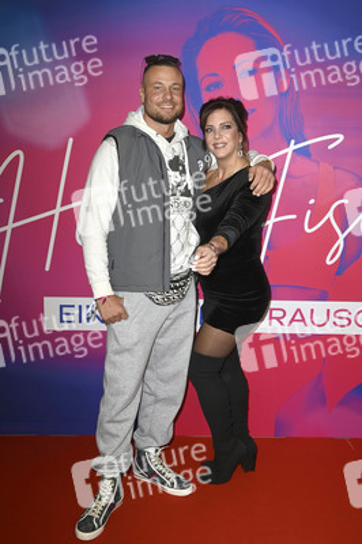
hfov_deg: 35.0
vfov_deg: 50.7
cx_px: 181
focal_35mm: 38
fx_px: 574
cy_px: 272
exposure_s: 1/250
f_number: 5.6
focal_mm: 38
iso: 500
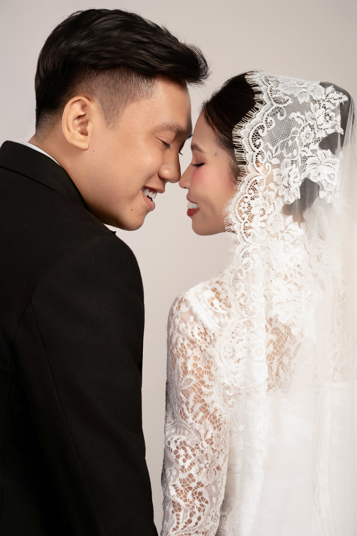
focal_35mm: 70
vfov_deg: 28.8
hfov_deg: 19.5
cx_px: 178
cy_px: 268
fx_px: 1041
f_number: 5.6
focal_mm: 70
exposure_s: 1/160
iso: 125
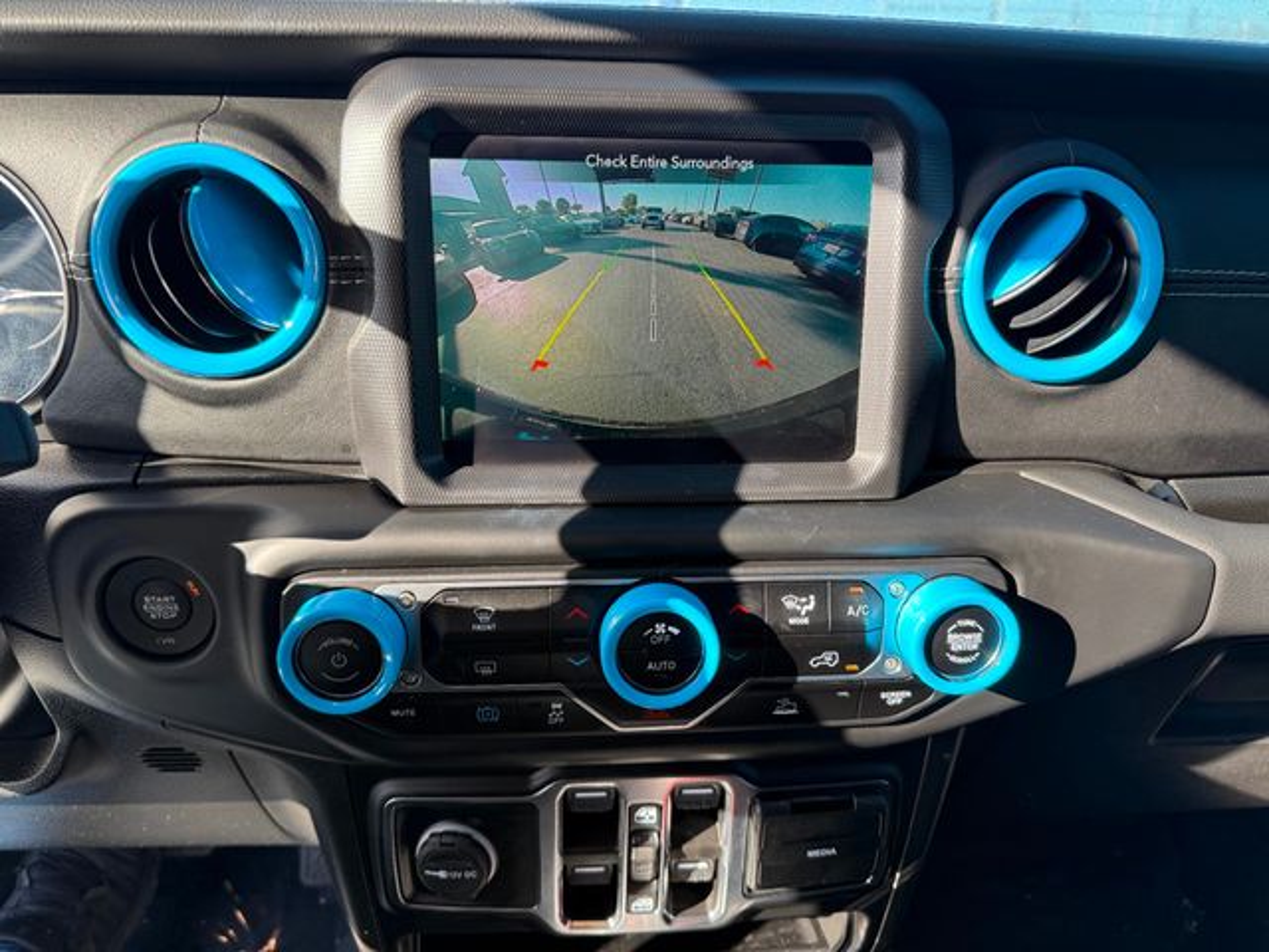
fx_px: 880
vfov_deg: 56.8
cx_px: 634
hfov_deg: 71.6
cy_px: 476
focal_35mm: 24
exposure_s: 1/280
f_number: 1.78
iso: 100
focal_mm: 6.76
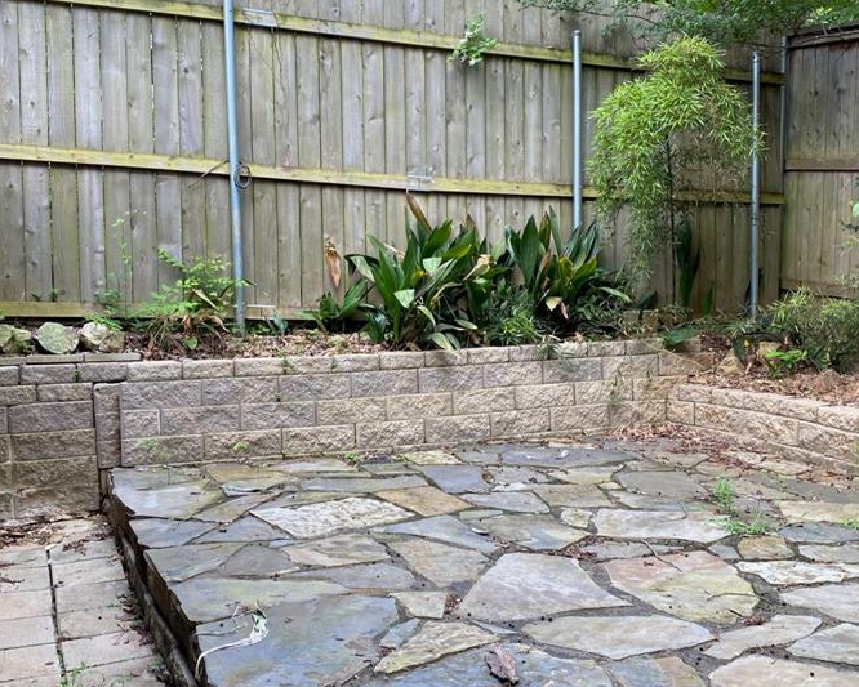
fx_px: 992
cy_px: 349
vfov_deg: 38.2
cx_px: 415
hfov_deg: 46.8
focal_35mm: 39
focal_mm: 4.25
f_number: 1.8
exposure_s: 1/122
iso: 50
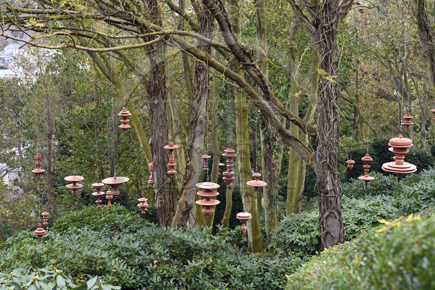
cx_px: 218
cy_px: 145
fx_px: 846
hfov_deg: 28.8
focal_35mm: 70
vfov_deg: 19.4
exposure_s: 1/60
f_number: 7.1
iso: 400
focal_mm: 70
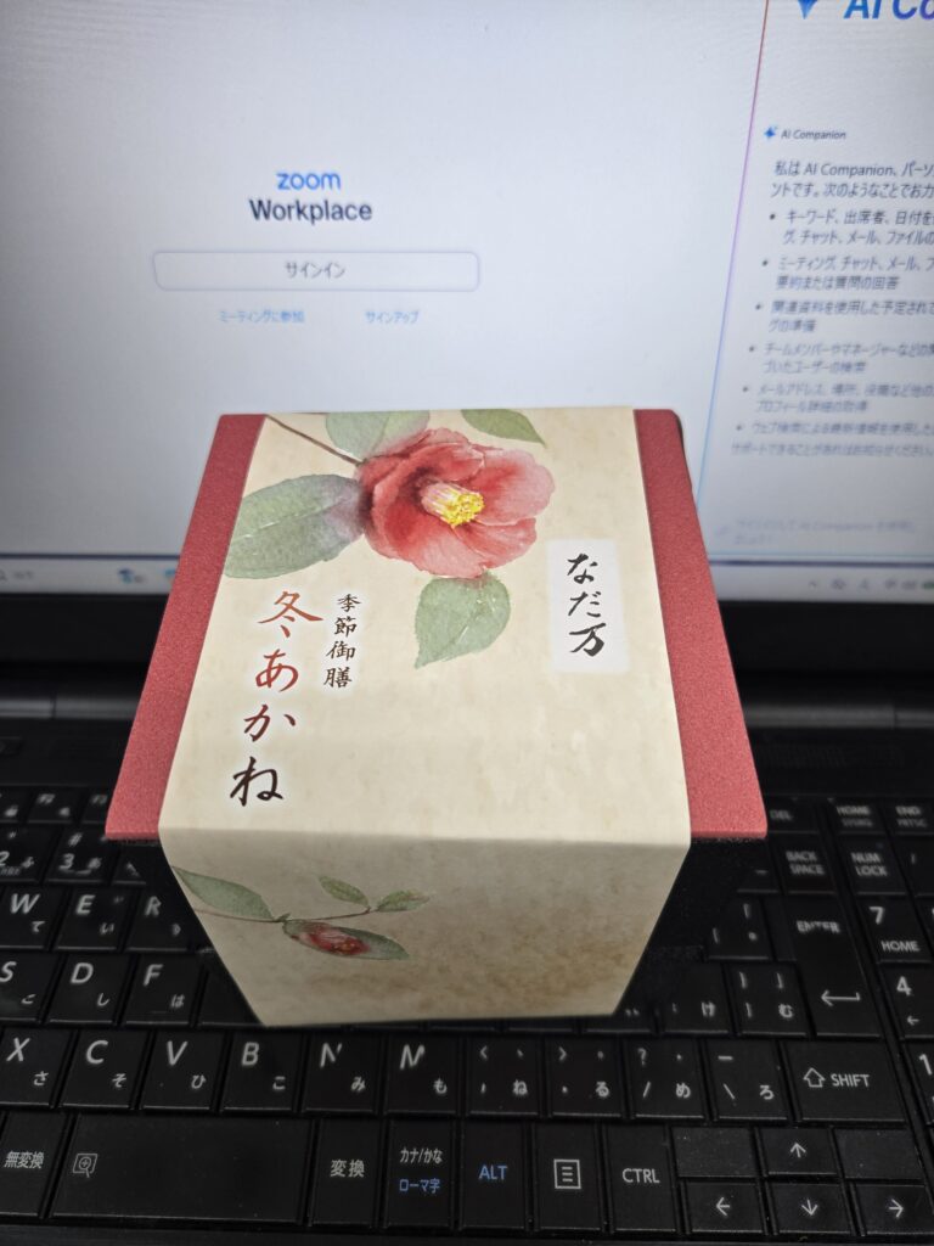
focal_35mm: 23
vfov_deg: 73.9
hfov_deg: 58.9
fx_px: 827
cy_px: 623
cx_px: 467
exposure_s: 1/100
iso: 100
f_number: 1.8
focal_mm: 5.4
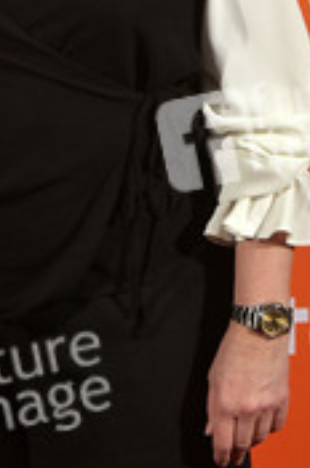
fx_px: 1336
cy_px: -5
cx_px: 51
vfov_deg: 19.3
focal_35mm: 103
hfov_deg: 13.2
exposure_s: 1/160
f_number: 5.6
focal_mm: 45
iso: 2000
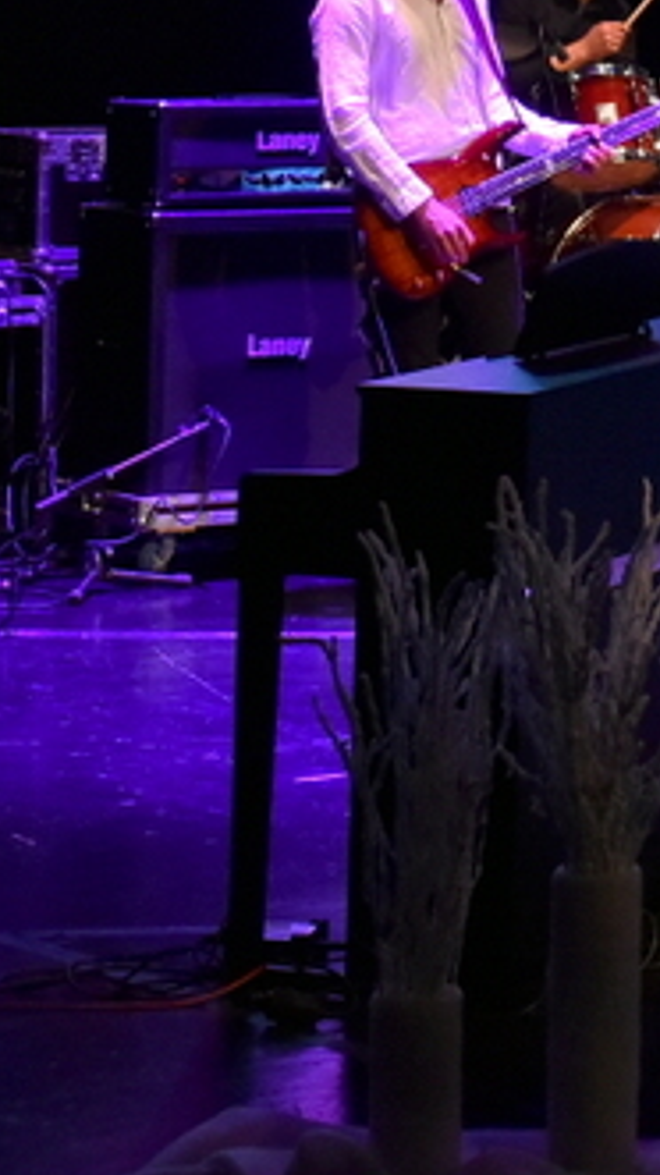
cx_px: 1178
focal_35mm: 146
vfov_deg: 14.5
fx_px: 4546
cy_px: -7
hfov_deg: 8.0
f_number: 6.3
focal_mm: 45
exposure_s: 1/80
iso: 3200
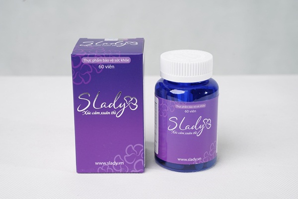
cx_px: 149
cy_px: 100
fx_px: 621
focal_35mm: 75
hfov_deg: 27.0
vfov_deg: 18.2
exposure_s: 1/160
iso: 500
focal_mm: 75
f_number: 11
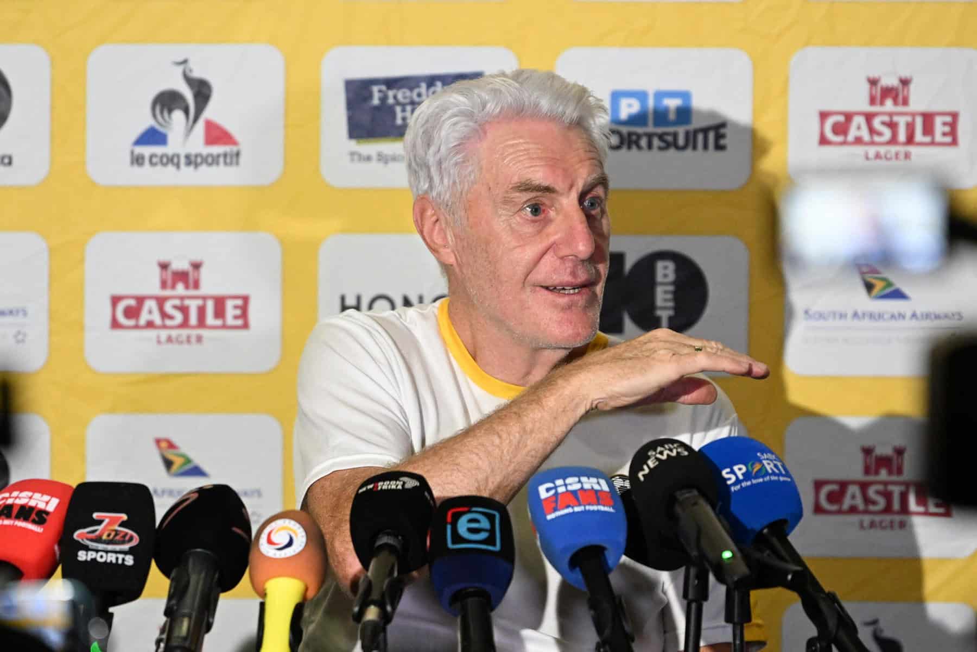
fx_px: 8141
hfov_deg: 6.9
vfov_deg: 4.6
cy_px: 326
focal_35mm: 300
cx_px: 488
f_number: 3.5
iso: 4000
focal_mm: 200
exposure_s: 1/250
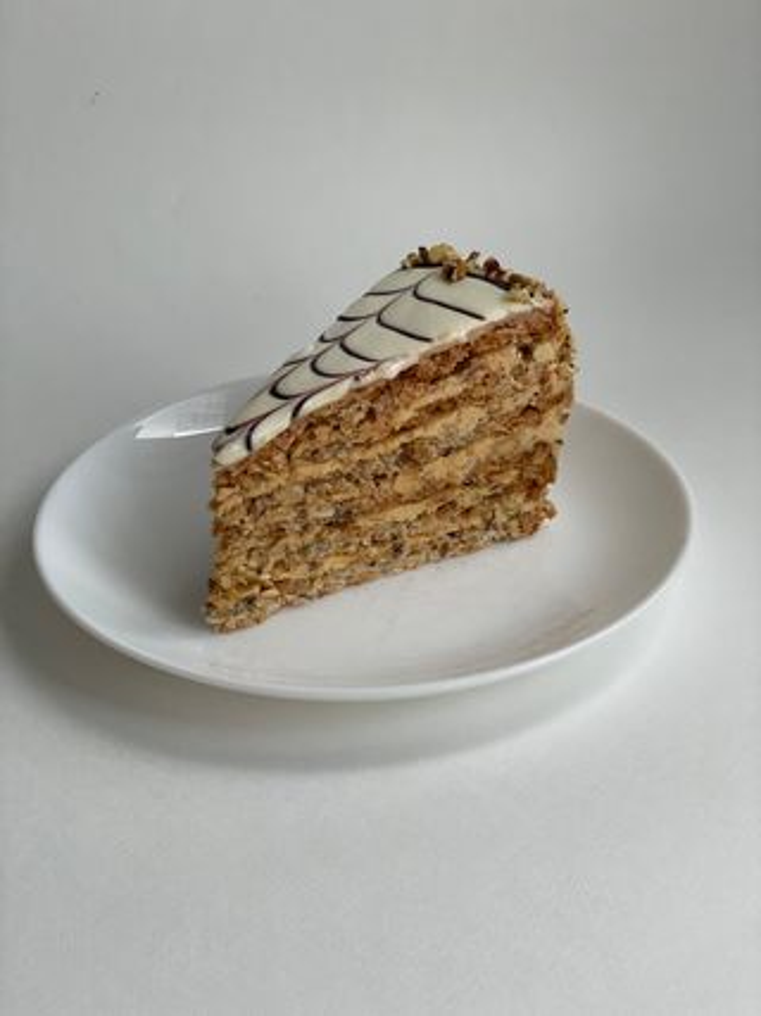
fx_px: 1525
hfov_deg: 28.0
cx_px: 380
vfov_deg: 36.8
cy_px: 508
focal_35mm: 52
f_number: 2
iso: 100
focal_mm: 6
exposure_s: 1/122
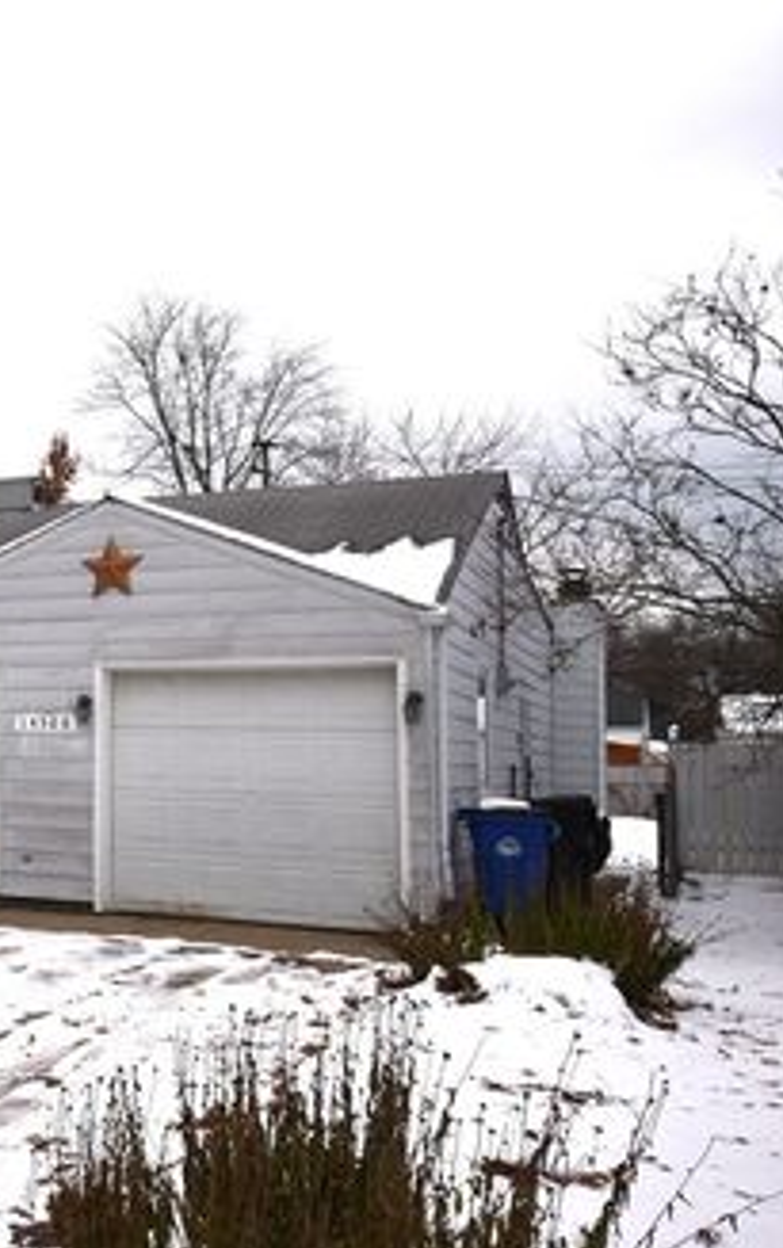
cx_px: -118
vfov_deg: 47.2
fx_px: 1431
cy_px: 632
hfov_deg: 27.5
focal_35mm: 42
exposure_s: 1/250
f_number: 5.6
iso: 200
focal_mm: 18
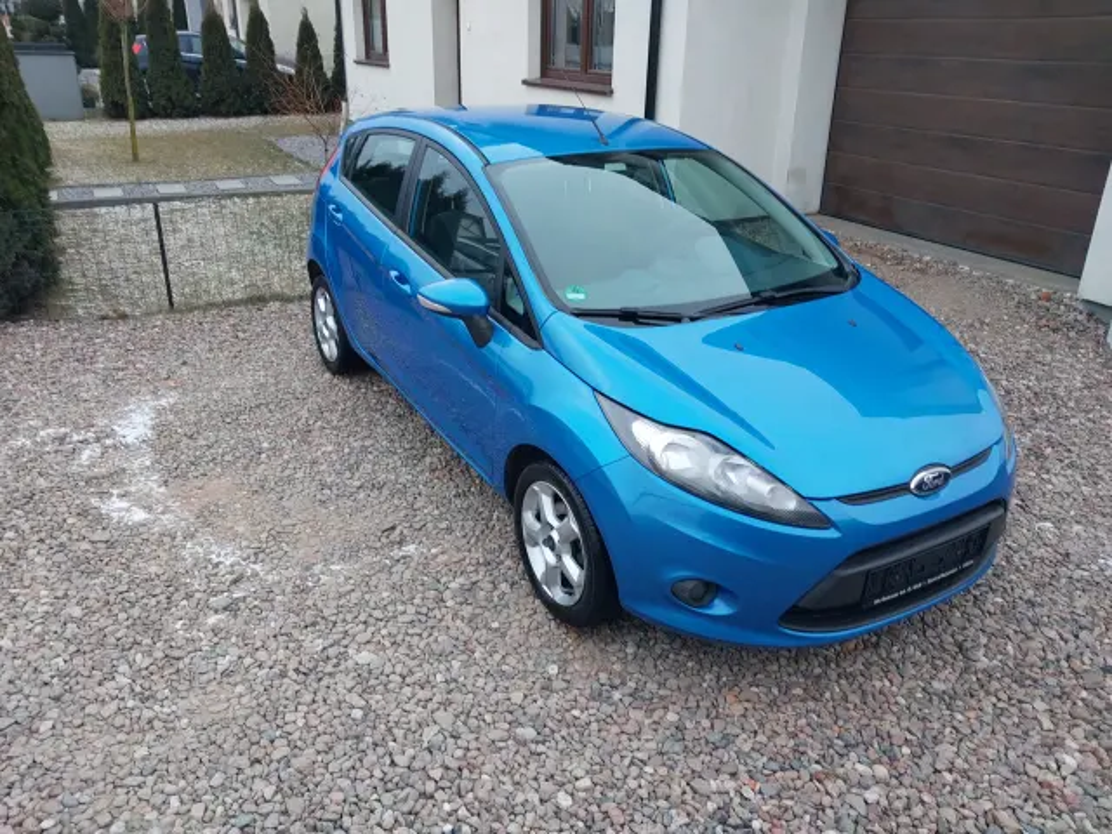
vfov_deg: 46.8
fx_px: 964
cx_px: 556
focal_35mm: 30
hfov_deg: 60.0
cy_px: 417
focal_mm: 4.6
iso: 20
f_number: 1.8
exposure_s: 1/50
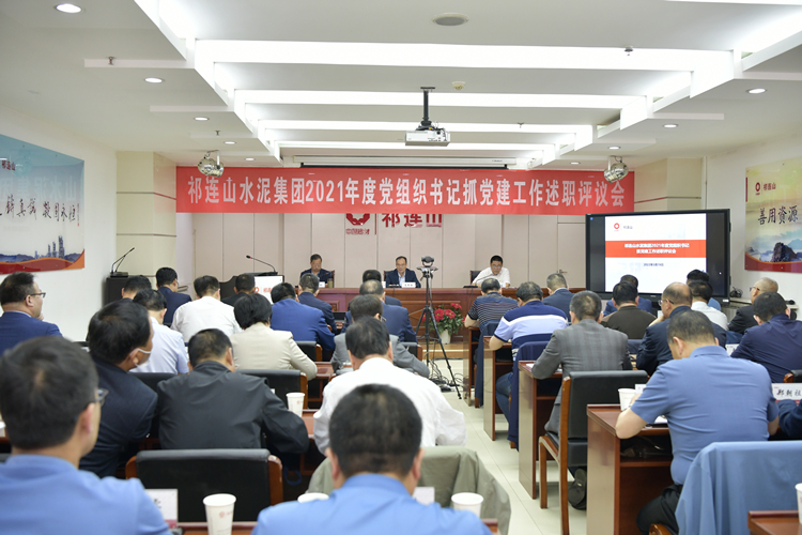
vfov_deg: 37.9
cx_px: 401
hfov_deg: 54.4
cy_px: 268
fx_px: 780
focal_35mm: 35
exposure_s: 1/60
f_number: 4
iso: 1000
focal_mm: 35
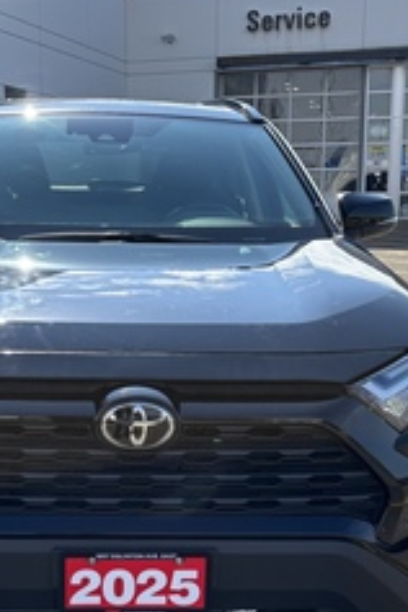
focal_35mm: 48
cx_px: 101
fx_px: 816
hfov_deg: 27.7
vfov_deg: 40.9
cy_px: 373
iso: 50
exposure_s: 1/1783
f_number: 1.6
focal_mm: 5.96
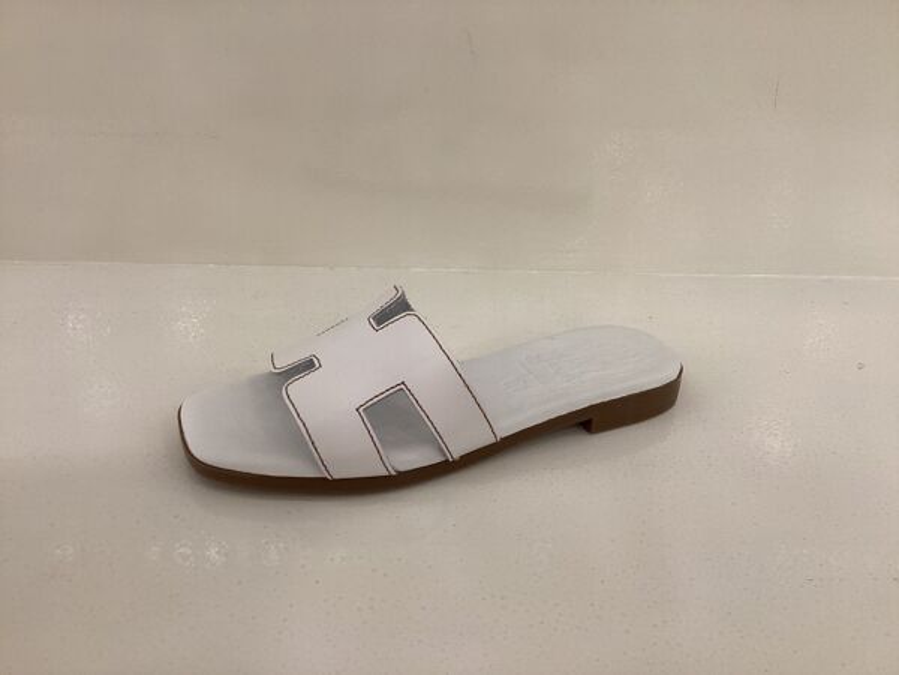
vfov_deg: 45.4
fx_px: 805
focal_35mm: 31
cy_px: 338
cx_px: 450
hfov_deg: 58.4
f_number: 2.4
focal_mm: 3.3
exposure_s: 1/100
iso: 50
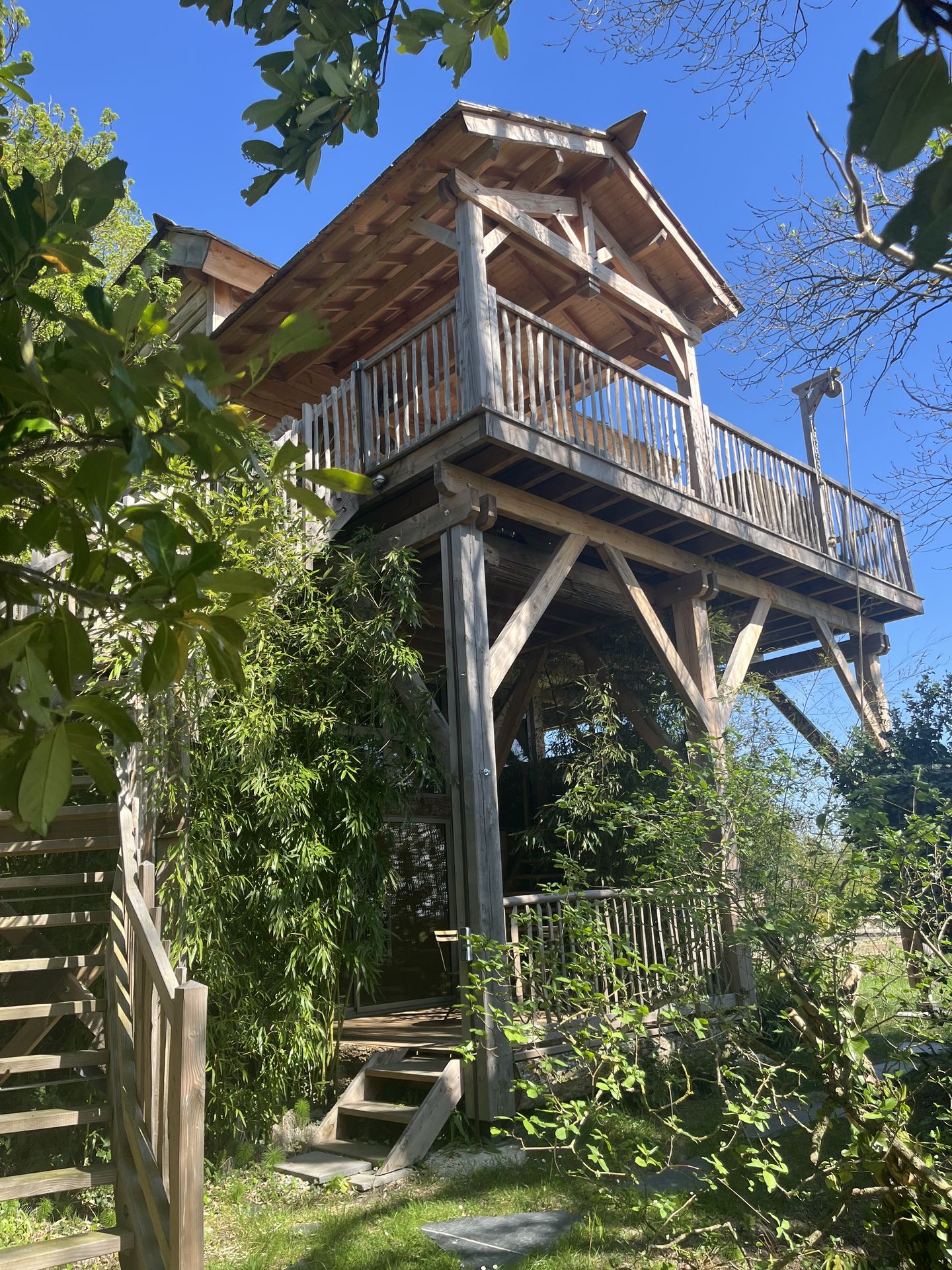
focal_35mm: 26
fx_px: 953
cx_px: 476
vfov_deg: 67.3
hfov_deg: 53.1
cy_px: 635
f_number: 1.6
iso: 50
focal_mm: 5.1
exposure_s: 1/787
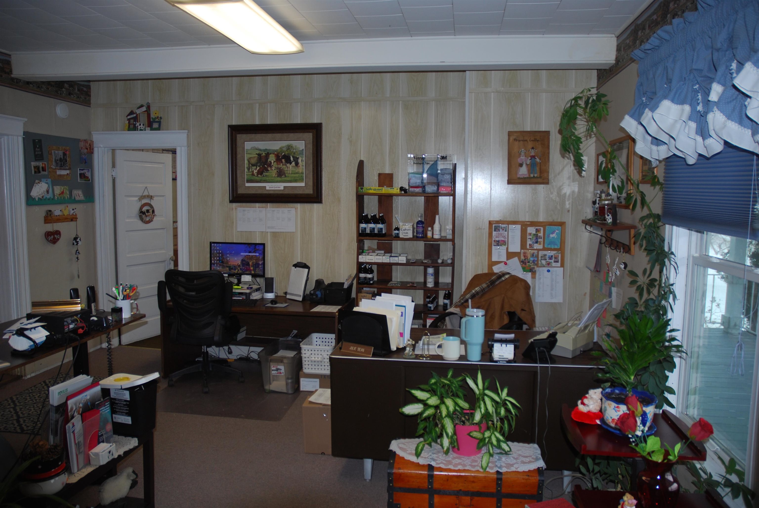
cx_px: 380
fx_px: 570
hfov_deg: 67.3
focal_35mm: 27
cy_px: 254
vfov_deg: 48.0
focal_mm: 18
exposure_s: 1/60
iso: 200
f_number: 3.5
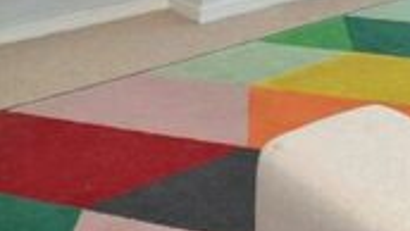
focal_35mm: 64
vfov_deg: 15.4
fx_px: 696
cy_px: -220
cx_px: 451
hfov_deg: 29.6
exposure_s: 1/200
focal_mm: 10
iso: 800
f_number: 8
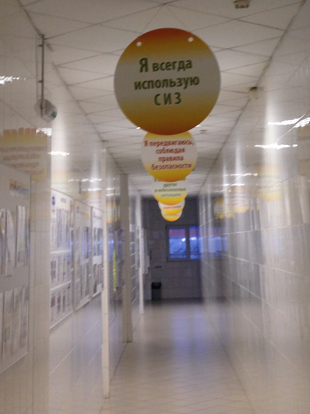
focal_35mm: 74
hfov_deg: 19.9
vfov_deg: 24.9
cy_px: -16
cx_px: 147
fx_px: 884
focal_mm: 4.12
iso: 64
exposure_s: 1/20
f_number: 2.4
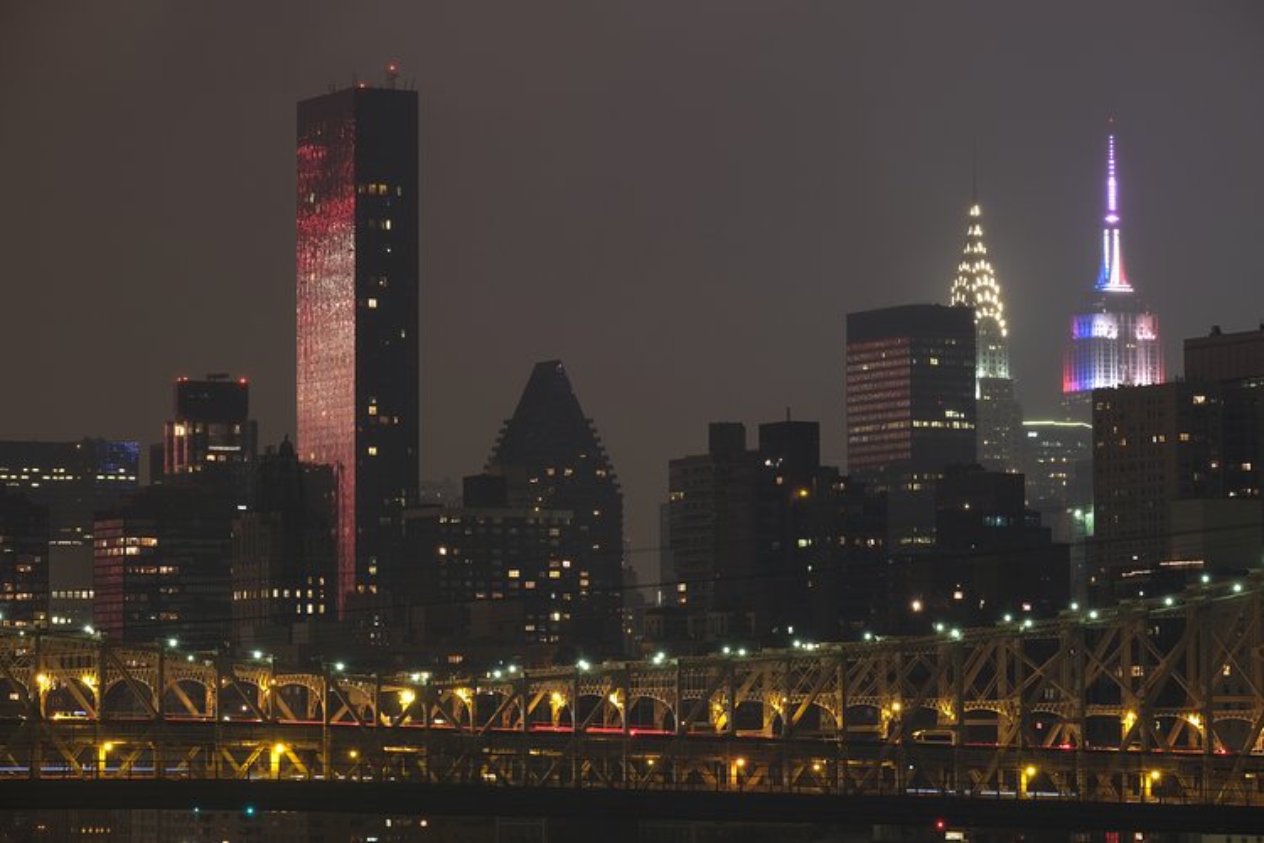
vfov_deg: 10.6
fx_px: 4529
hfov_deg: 15.9
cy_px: 422
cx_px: 632
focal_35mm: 129
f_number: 8
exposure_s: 4.3
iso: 100
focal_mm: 86
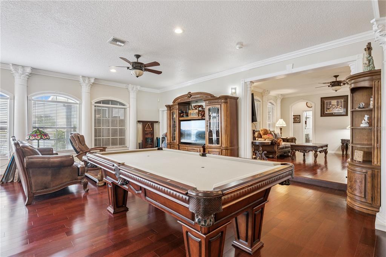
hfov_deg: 91.6
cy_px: 128
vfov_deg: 68.8
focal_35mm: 18
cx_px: 193
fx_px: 188
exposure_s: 1/10
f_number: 9
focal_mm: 17.5
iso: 200
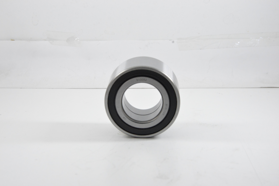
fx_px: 581
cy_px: 93
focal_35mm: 75
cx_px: 140
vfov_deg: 18.1
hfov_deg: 27.0
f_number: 8
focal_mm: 50
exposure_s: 1/100
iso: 3200
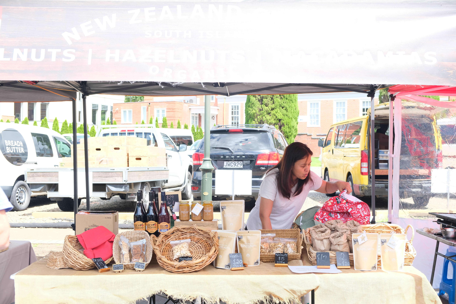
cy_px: 152
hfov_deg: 45.4
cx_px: 228
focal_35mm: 43
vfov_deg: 31.2
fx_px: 545
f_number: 5
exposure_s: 1/180
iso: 320
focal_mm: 28.9
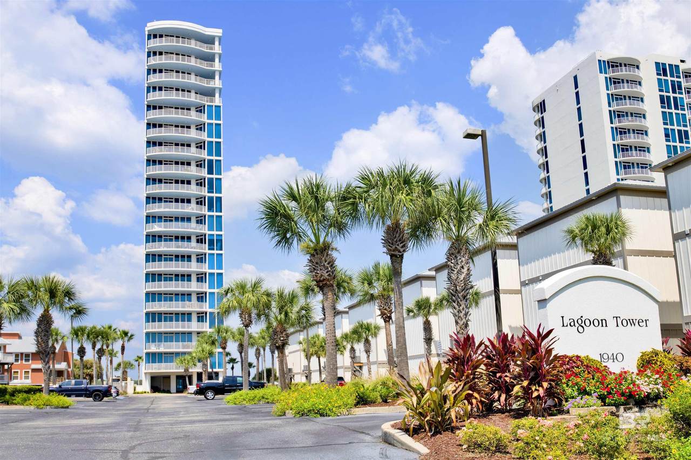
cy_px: 230
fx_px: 652
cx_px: 346
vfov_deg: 38.9
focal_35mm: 34
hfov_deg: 55.8
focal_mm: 34
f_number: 11
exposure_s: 1/640
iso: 200
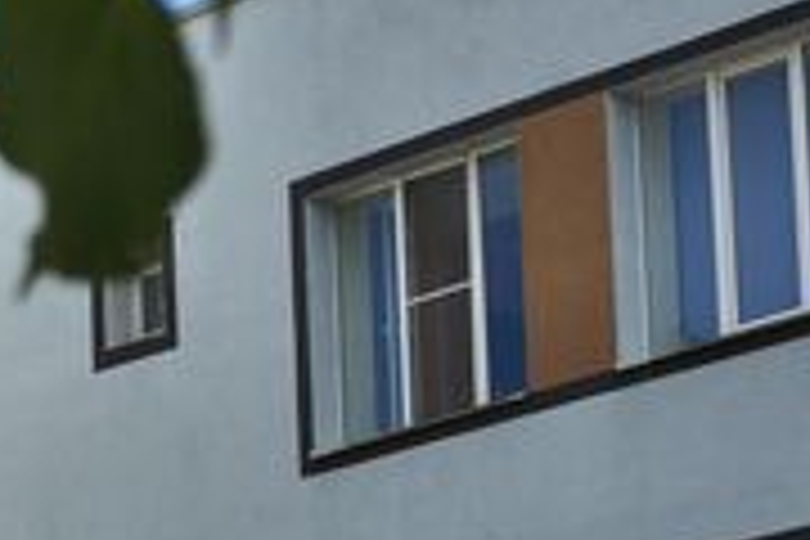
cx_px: -630
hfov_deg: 8.6
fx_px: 5197
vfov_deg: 5.9
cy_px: 459
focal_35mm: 231
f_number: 5.6
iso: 100
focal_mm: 35
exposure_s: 1/250
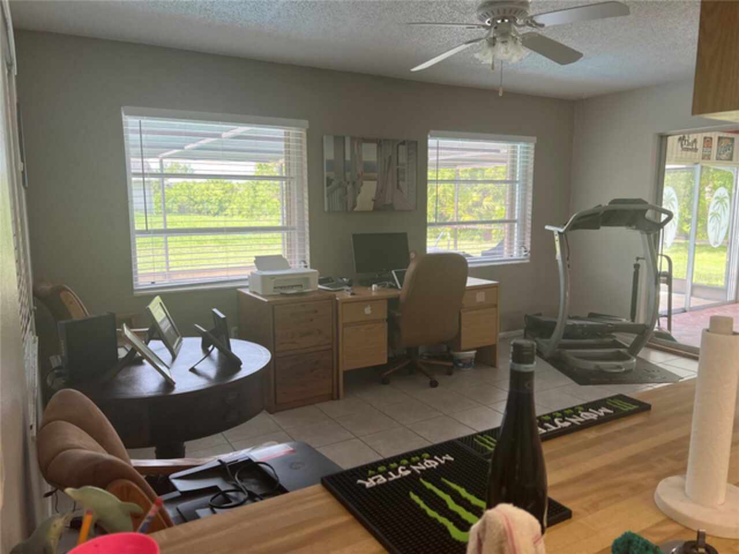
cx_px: 370
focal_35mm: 26
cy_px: 277
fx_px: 555
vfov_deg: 53.1
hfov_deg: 67.3
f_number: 1.5
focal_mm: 5.7
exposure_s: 1/120
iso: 64
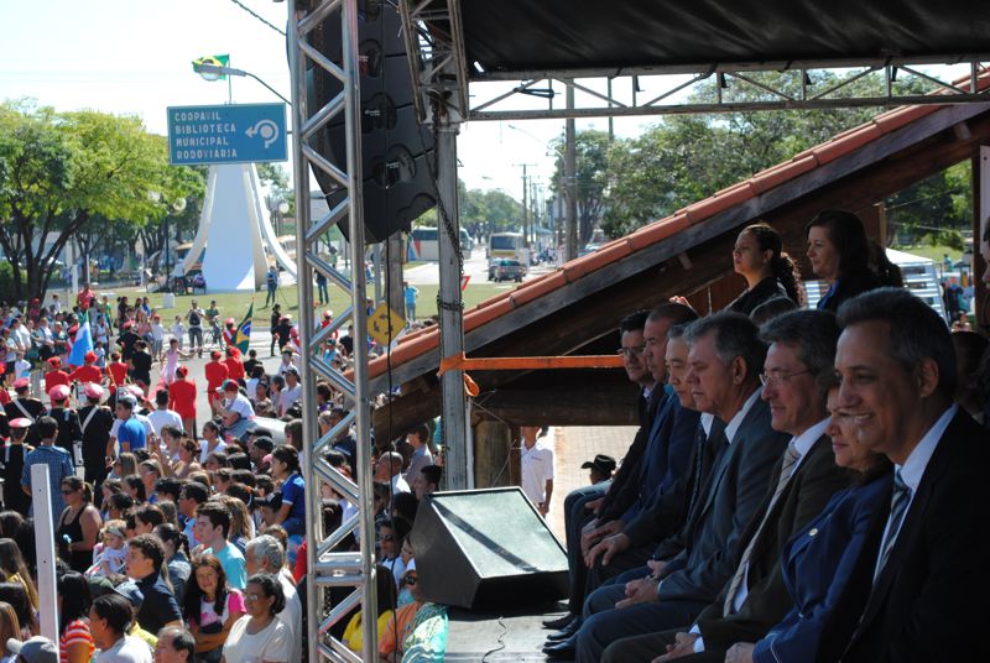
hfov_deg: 24.6
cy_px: 332
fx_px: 2272
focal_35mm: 82
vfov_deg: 16.6
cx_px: 495
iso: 100
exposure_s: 1/160
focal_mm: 55
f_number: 6.3
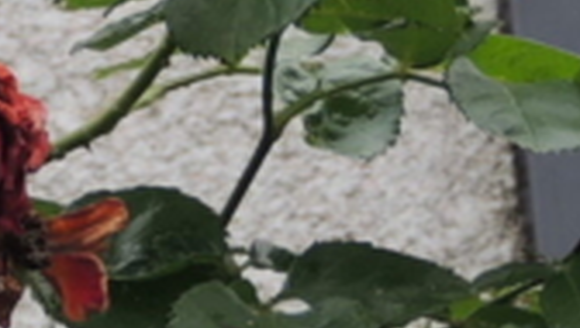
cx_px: -463
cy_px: 3
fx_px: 13566
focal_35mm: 881
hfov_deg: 2.4
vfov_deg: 1.4
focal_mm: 30.3
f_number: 4.5
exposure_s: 1/320
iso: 100
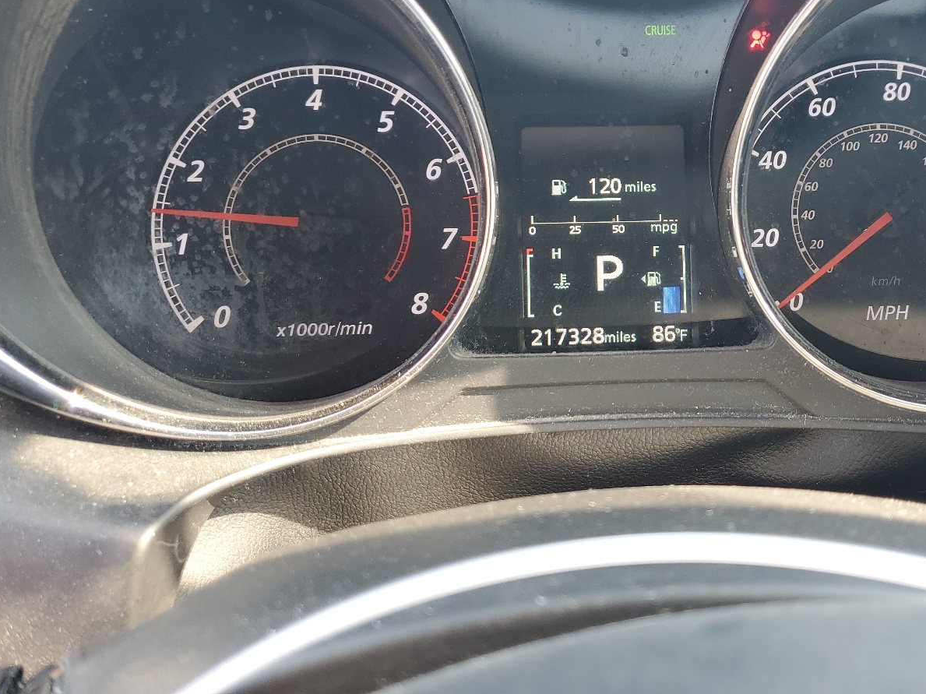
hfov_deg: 51.6
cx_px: 618
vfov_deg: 40.1
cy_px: 227
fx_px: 936
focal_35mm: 35
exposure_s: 1/60.2
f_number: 1.5
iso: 52
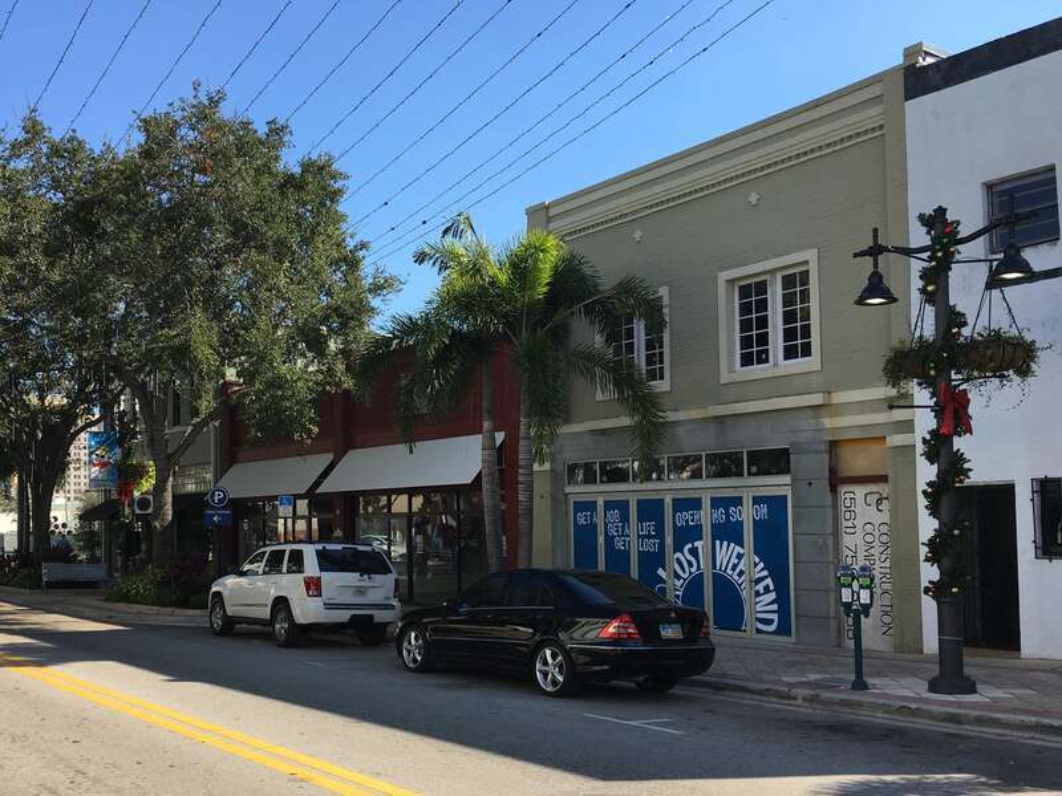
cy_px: 398
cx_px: 531
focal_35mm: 29
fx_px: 890
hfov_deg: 61.7
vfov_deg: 48.2
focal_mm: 4.15
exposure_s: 1/785
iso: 25
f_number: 2.2
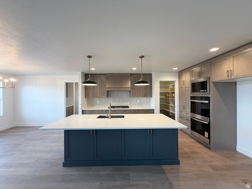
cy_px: 94
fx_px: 102
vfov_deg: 85.7
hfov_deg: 102.1
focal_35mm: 14
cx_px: 126
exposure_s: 1/120
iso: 200
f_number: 2.2
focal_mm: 2.22
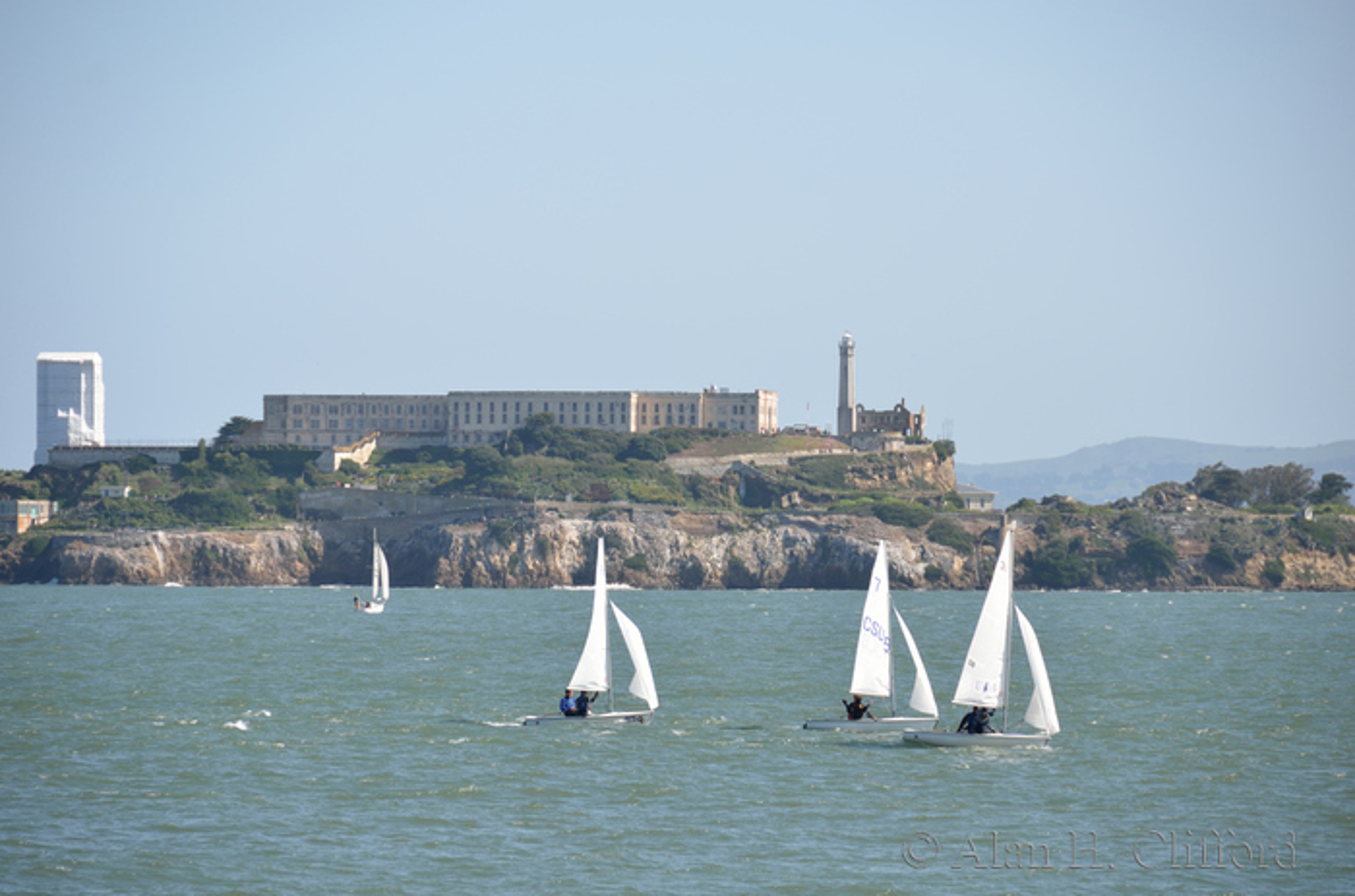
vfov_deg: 5.4
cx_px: 678
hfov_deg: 8.1
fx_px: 9574
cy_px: 448
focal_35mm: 255
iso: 100
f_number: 5.6
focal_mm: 170
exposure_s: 1/400
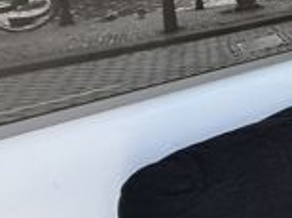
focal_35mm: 64
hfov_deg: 16.5
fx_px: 539
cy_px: -27
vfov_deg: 21.6
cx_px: 657
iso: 320
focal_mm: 2.22
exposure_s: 1/99
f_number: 2.2
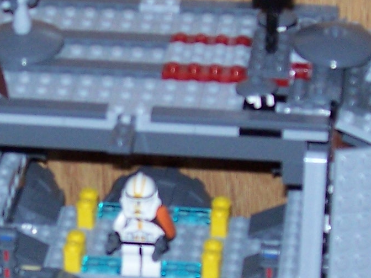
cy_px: 212
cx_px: 19
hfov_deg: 12.2
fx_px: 1726
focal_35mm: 161
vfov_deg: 9.2
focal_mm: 7
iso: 125
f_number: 3
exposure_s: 1/60
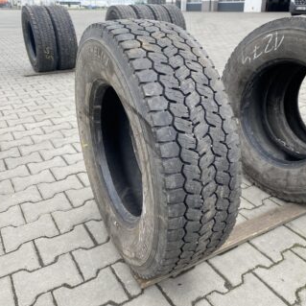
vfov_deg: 52.5
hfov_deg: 52.4
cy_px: 153
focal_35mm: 31
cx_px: 168
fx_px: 310
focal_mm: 4.25
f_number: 1.8
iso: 32
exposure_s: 1/377
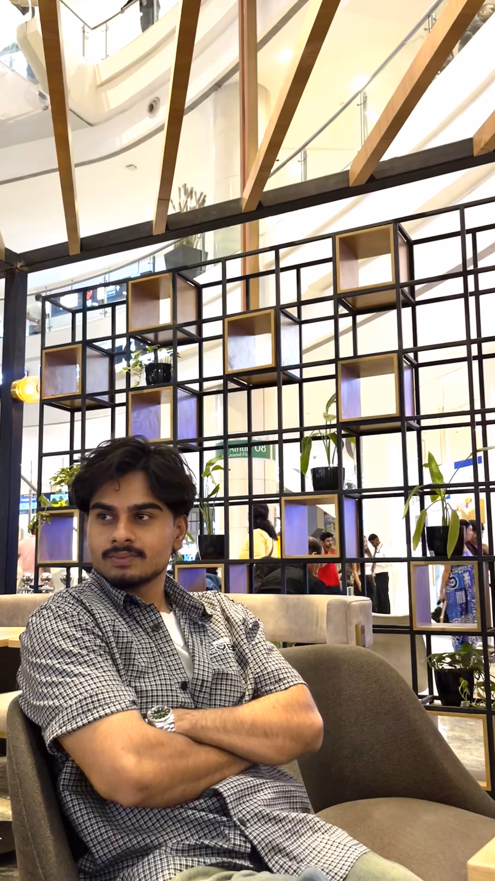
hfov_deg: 37.7
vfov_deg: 62.6
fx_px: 723
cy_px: 463
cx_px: 208
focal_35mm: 31
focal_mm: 5.1
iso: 125
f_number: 1.6
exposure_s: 1/50
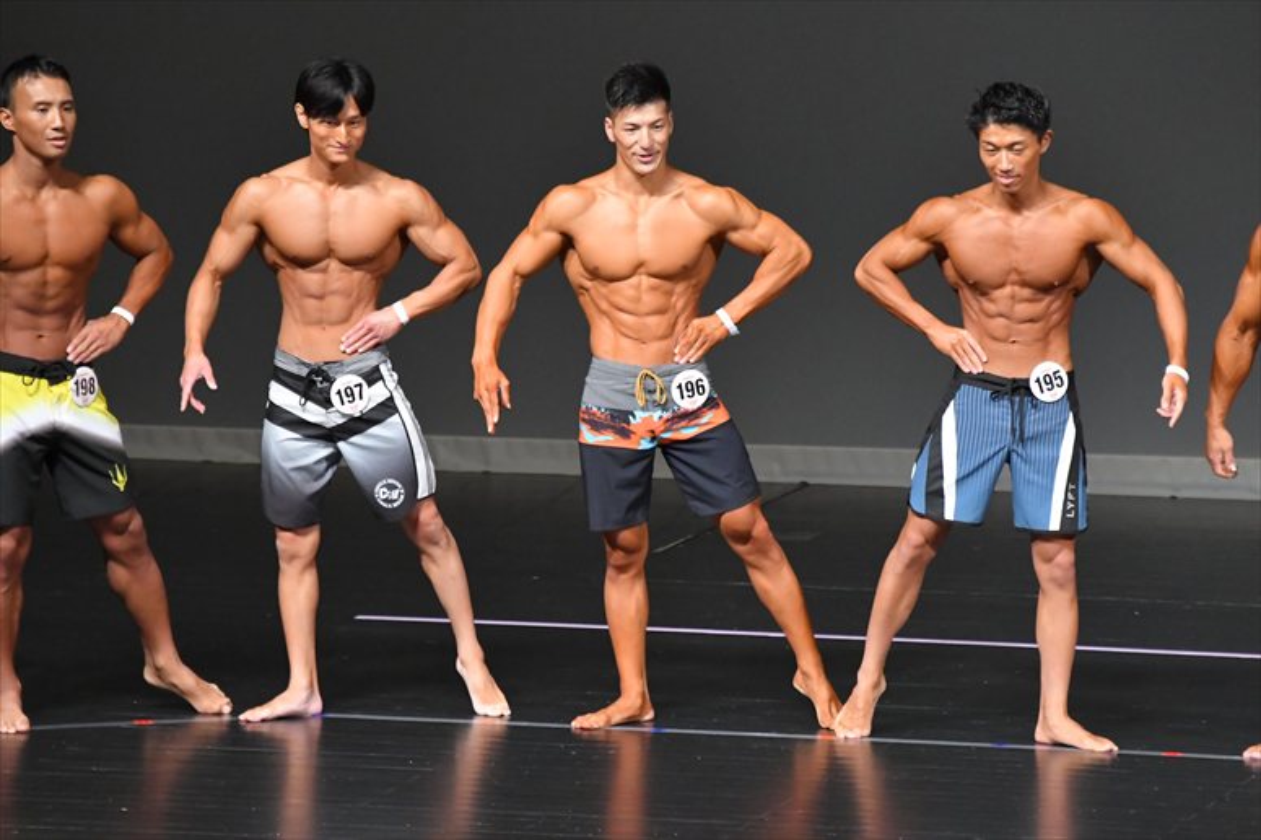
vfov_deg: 4.4
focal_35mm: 315
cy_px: 420
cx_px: 630
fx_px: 11029
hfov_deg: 6.5
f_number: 5.6
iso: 5000
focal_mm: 210
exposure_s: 1/400
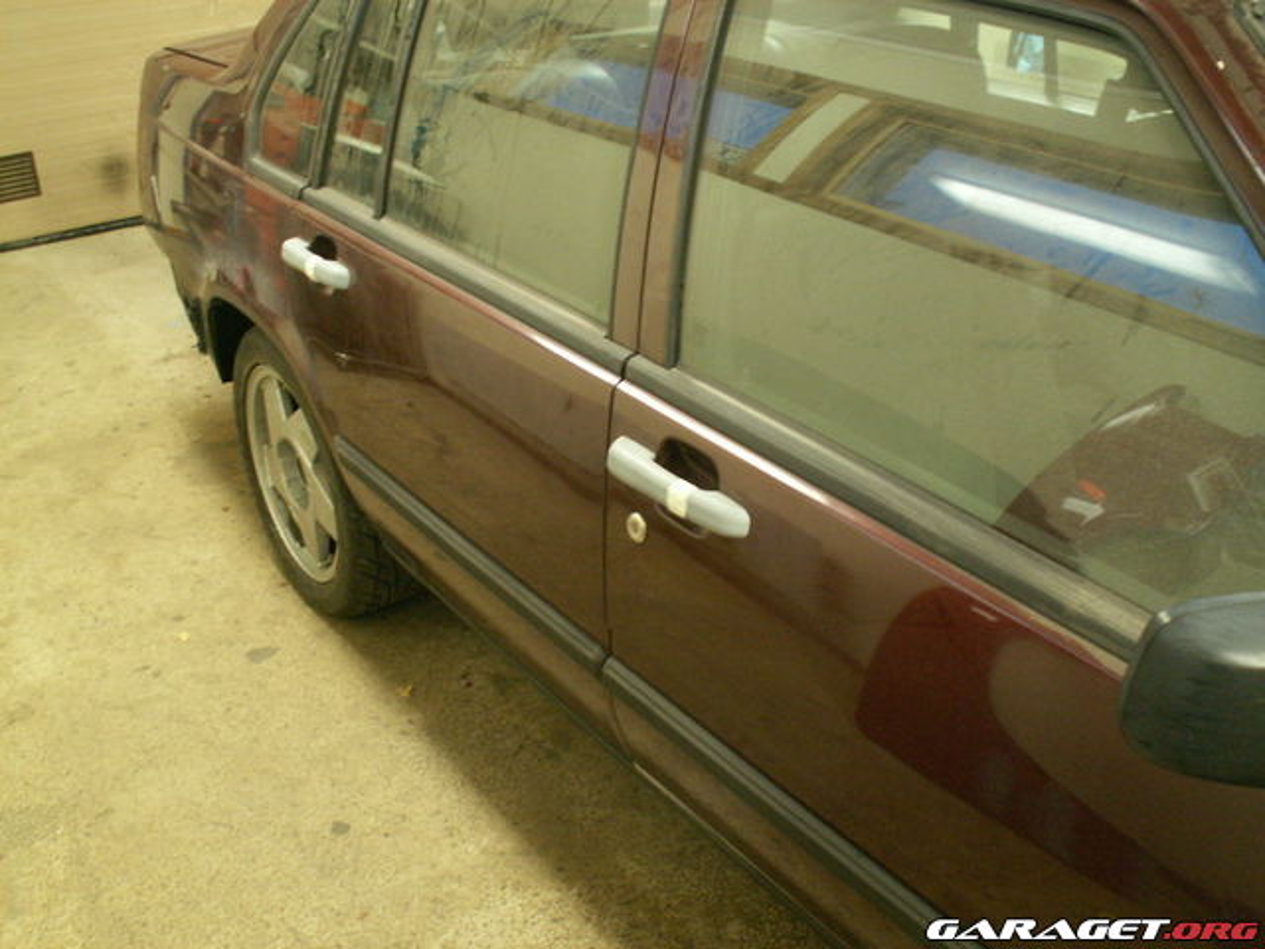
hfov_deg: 52.6
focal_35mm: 35
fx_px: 1279
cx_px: 632
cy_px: 474
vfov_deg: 40.7
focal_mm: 5.86
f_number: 2.8
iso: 160
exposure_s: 1/4
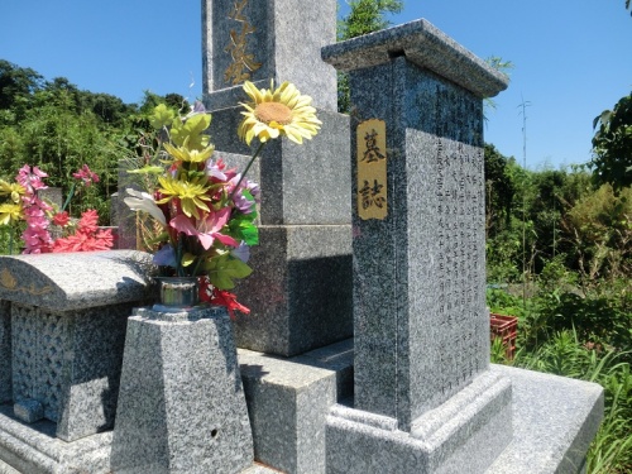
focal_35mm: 28
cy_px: 237
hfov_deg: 63.4
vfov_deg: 49.7
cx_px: 316
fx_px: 511
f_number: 8.8
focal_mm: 5
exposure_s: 1/160
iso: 100
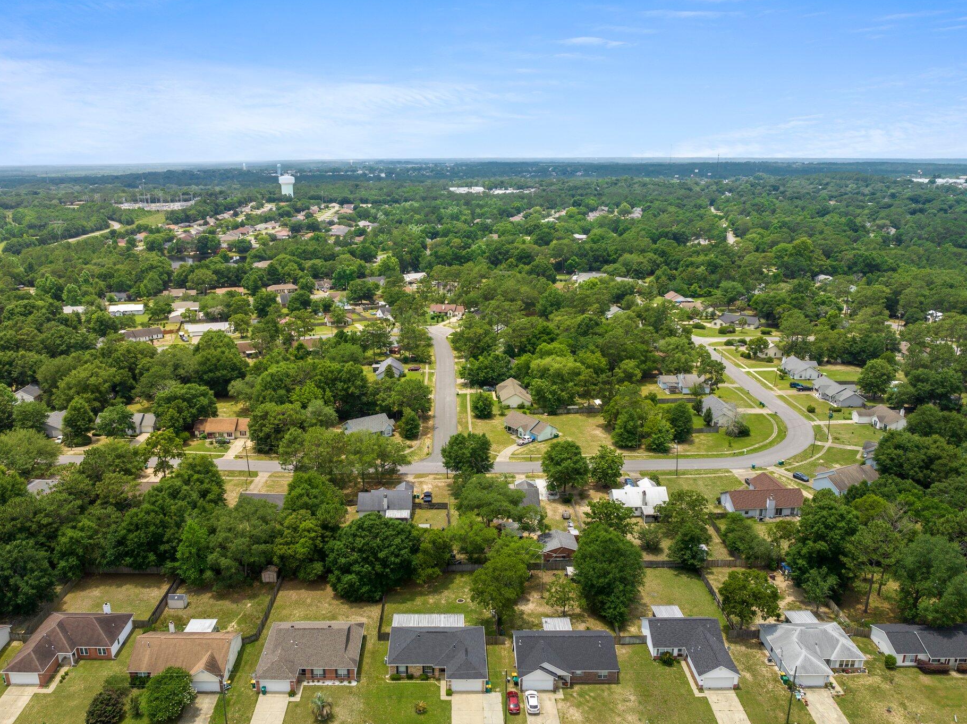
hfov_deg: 65.2
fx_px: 754
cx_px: 440
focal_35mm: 27
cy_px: 402
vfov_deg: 51.2
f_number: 2.8
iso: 100
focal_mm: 12.29
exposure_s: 1/2000
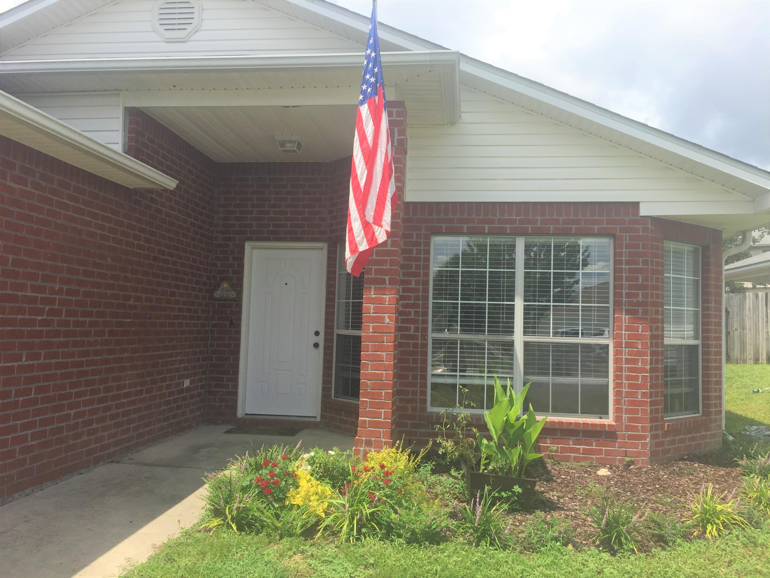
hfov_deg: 61.7
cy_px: 289
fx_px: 645
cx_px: 385
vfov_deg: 48.2
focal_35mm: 29
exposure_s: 1/1883
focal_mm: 4.15
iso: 32
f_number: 2.2
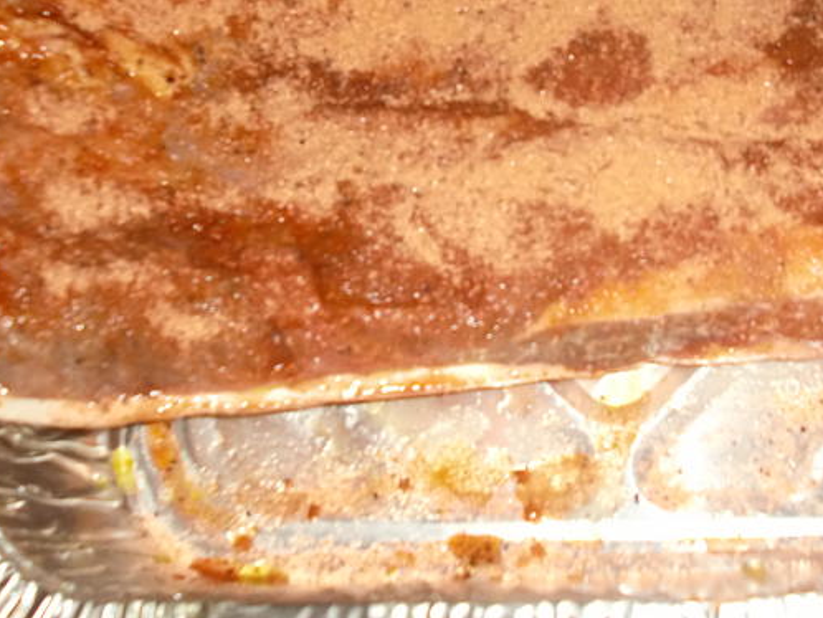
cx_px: 565
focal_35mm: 65
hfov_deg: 29.5
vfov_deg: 22.4
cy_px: 146
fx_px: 1546
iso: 400
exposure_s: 1/60
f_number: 2.8
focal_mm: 6.3
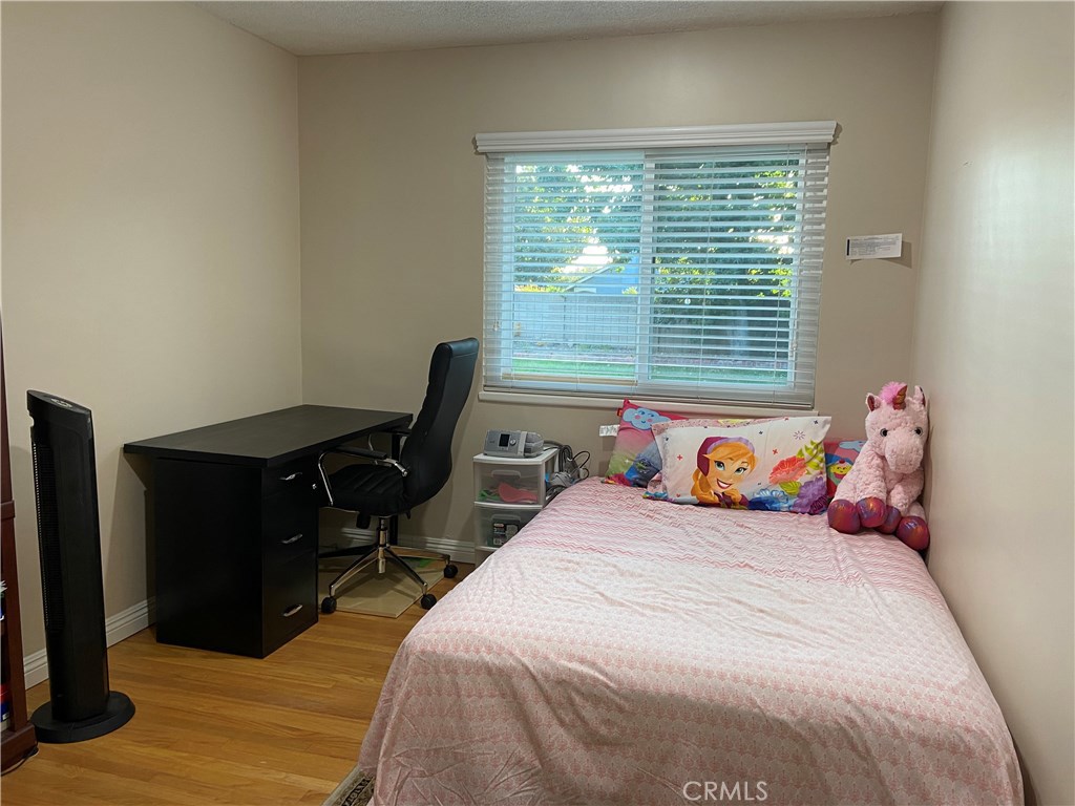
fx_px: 807
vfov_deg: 53.1
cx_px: 538
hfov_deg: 67.3
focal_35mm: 26
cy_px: 403
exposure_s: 1/60
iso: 80
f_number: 1.8
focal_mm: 4.25
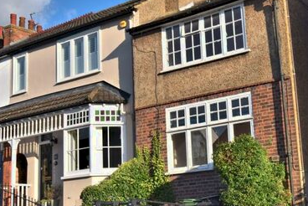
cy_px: 121
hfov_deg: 34.7
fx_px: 488
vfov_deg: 23.8
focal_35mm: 57
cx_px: 203
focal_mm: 20
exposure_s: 1/200
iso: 100
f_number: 9
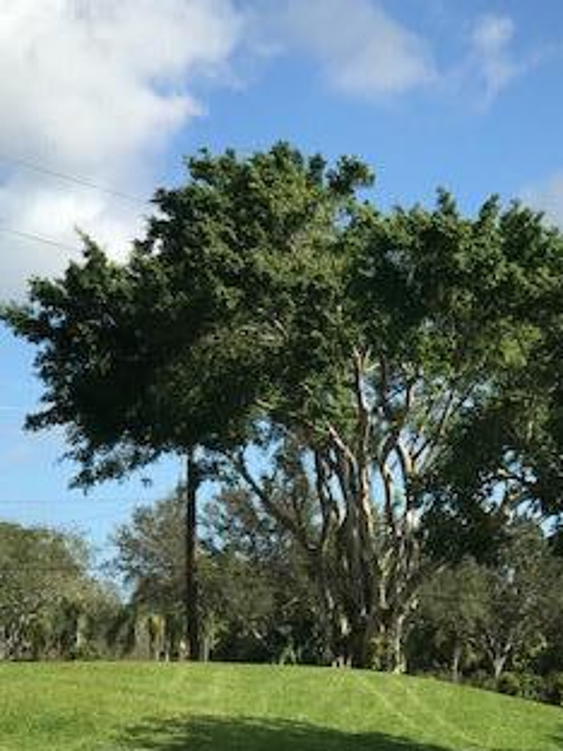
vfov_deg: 16.6
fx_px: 2537
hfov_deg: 12.6
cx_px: 423
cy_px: 655
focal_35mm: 117
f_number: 2.8
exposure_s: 1/948
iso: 20
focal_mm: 6.6
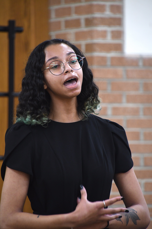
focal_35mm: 450
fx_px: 2849
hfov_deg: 3.1
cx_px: 76
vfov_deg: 4.6
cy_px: 114
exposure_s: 1/25
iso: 1250
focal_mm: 300
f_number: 6.3
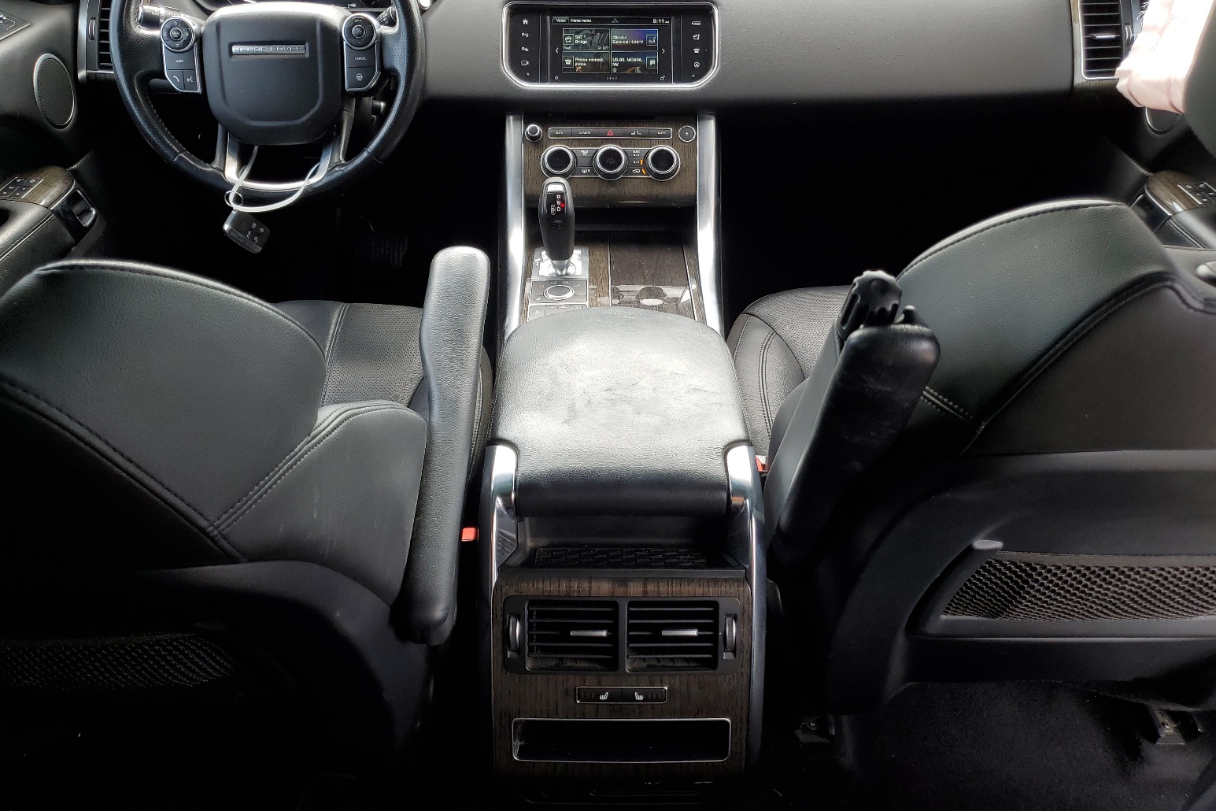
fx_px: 946
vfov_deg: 46.3
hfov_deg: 65.5
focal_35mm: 28
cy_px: 347
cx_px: 599
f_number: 1.5
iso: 50
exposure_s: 1/182
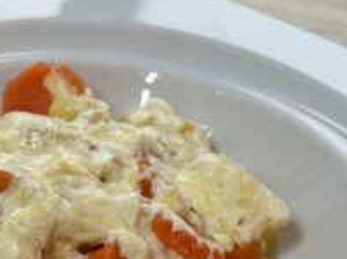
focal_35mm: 105
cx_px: 55
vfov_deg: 13.3
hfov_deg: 18.5
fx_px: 1051
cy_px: 376
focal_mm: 5.7
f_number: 1.5
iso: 64
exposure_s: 1/116
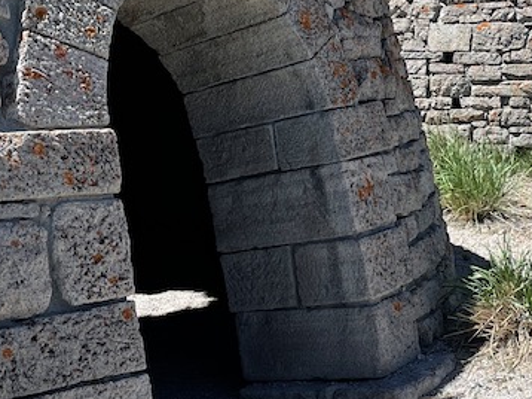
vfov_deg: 15.6
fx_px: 1428
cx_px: 406
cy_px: -7
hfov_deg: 20.9
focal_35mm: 93
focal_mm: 4.2
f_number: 1.6
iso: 32
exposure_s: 1/2618
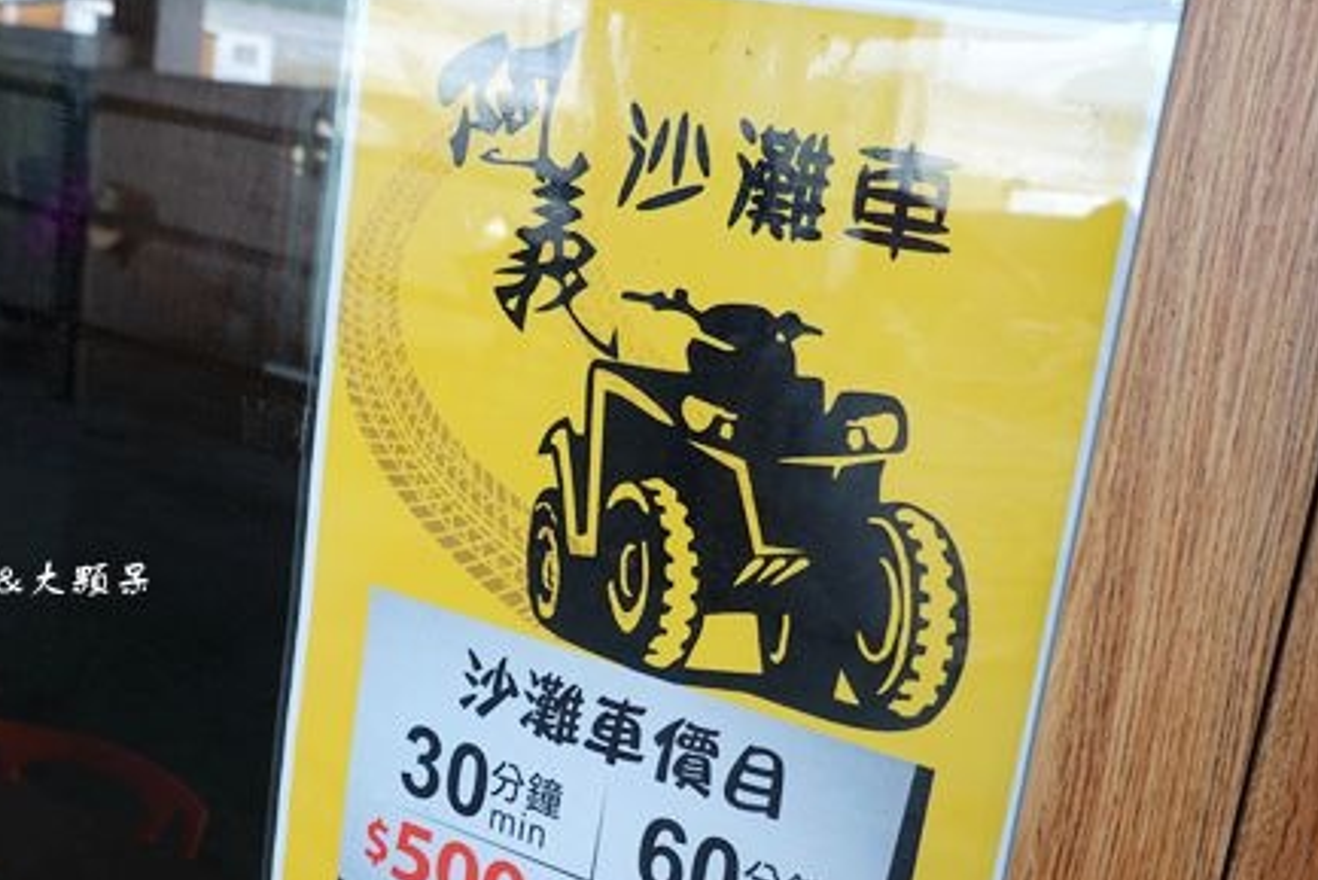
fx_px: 1978
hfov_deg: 36.8
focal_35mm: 54
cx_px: 578
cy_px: 592
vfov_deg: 24.9
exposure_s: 1/40
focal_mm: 13.29
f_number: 3.5
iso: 160
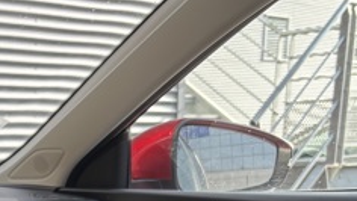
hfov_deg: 20.0
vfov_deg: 11.8
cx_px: -133
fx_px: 909
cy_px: 345
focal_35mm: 96
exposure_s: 1/202
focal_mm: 5.96
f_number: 1.6
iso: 40
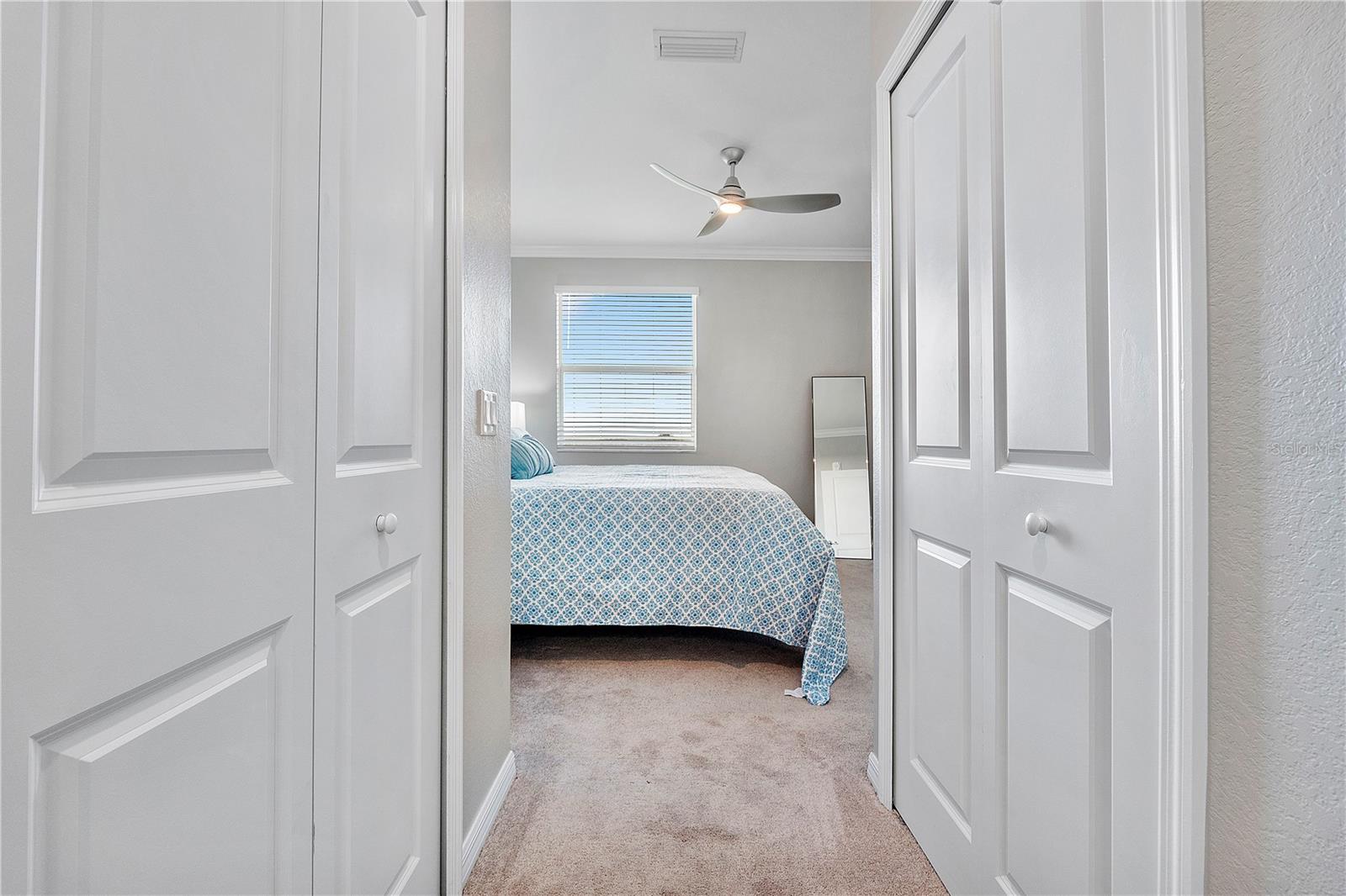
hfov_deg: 97.6
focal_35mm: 16
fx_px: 589
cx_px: 673
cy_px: 448
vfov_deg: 74.6
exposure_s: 1/30
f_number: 4
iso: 125
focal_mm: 10.5
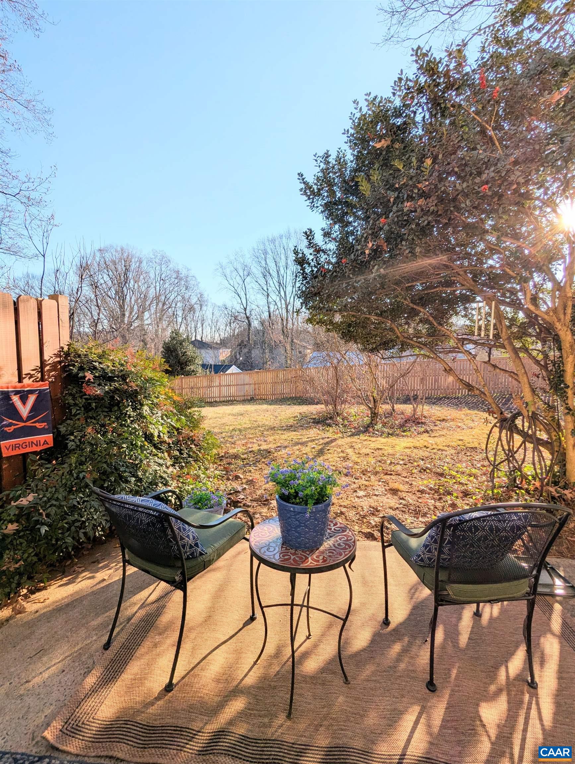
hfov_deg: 78.2
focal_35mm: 16
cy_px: 382
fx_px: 354
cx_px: 288
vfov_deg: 94.4
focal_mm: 2.35
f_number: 2.2
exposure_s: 1/1524
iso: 53
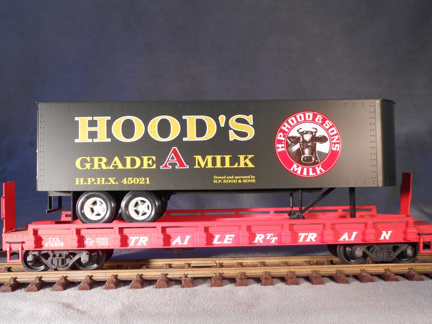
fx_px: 474
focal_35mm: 38
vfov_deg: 37.7
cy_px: 162
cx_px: 216
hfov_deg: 49.0
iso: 100
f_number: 4.2
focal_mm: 6.8
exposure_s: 1/30
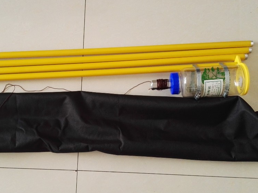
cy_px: 115
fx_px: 335
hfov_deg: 41.9
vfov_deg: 32.0
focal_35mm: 45
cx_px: 106
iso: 100
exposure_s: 1/33.3
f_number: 2
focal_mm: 3.83
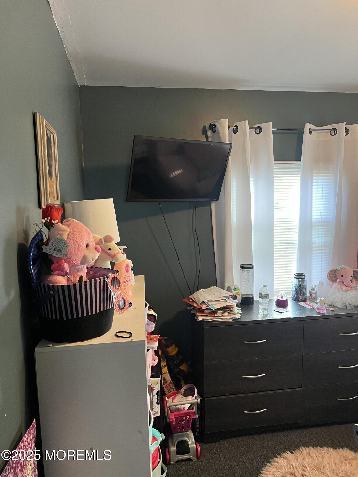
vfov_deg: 67.3
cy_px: 238
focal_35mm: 26
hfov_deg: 53.1
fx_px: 359
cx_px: 179
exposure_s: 1/60
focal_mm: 5.7
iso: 320
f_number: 1.5
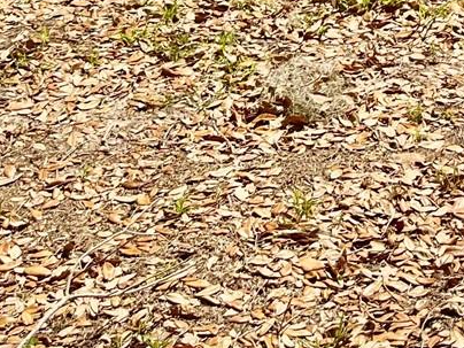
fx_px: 1381
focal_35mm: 103
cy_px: -339
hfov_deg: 18.6
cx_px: 453
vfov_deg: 12.7
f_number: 1.6
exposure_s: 1/2571
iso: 50
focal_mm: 5.1
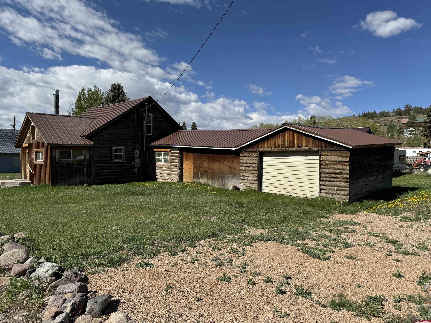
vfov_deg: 56.8
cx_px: 216
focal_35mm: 24
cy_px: 162
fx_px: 299
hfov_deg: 71.6
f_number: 1.78
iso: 80
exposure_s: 1/6410
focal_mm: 6.76
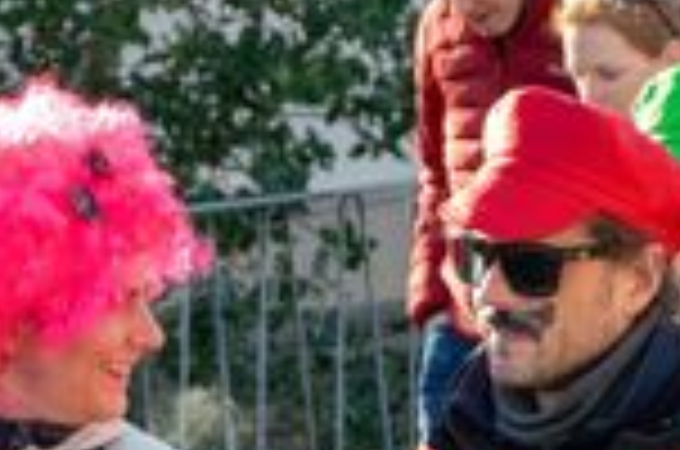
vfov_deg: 3.2
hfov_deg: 4.8
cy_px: 392
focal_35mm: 430
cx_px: 590
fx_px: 8105
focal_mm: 80
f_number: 5.3
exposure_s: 1/640
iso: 800
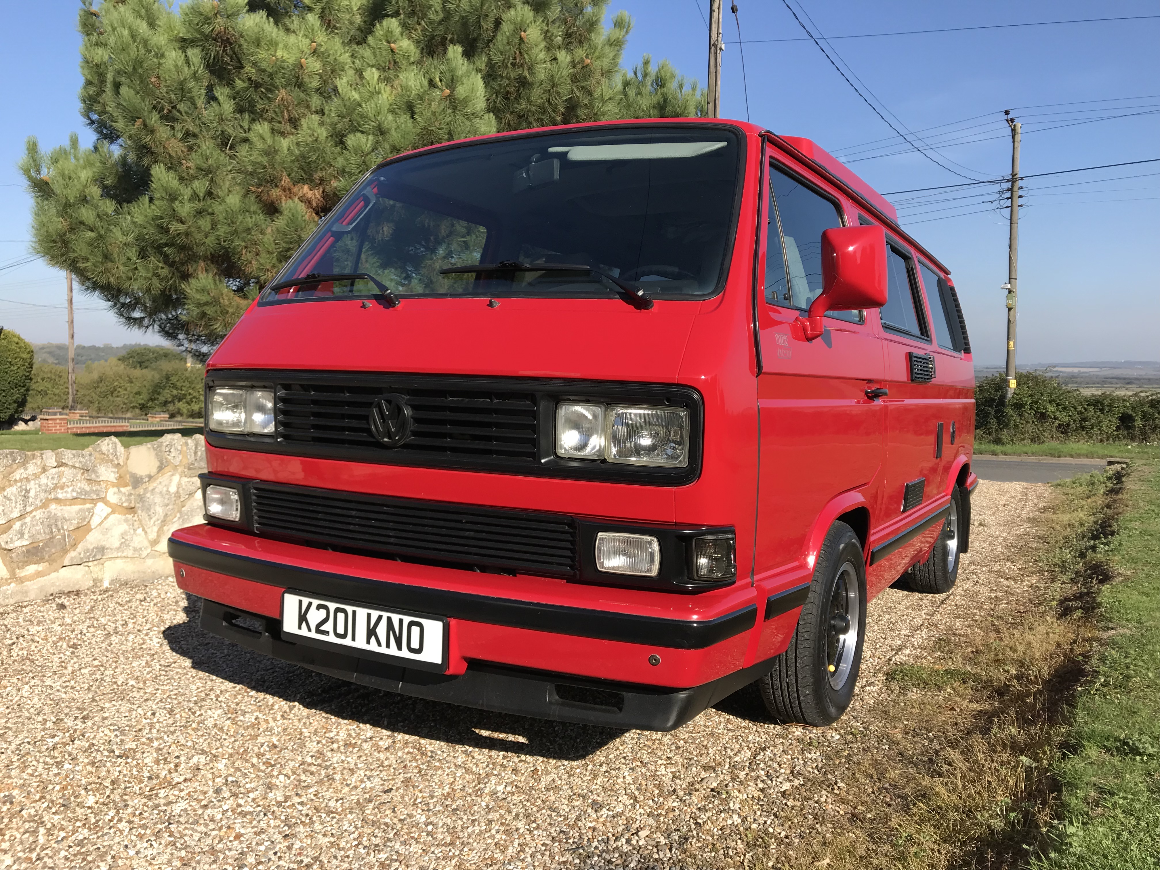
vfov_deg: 49.7
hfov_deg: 63.4
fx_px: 938
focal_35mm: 28
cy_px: 435
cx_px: 580
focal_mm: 3.99
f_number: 1.8
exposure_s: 1/1546
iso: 20
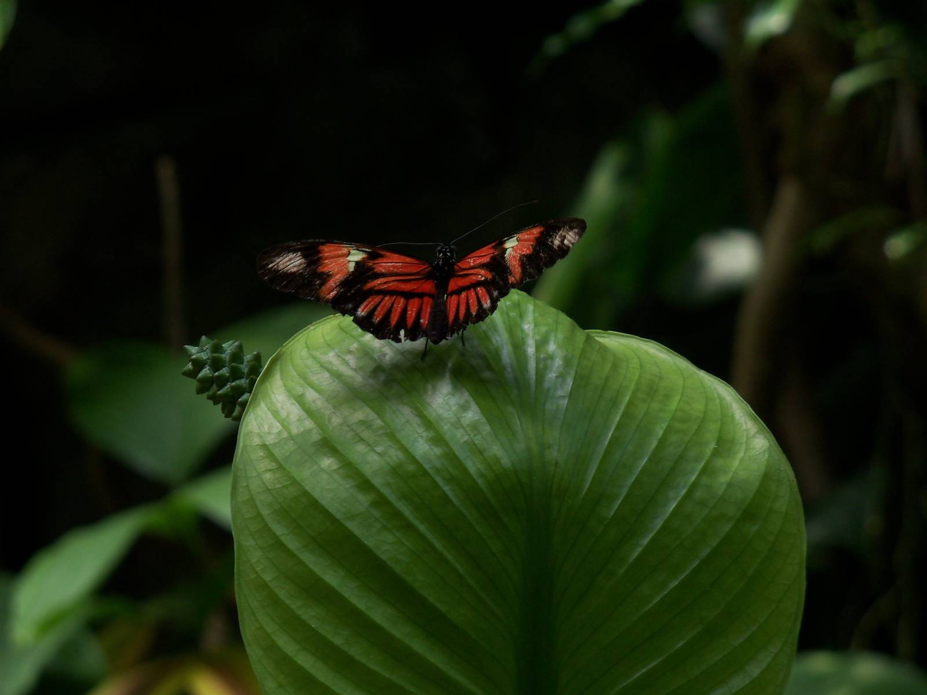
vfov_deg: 10.2
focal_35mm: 146
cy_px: 348
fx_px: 3910
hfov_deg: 13.5
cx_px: 464
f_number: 4.3
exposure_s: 1/125
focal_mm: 25.8
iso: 100
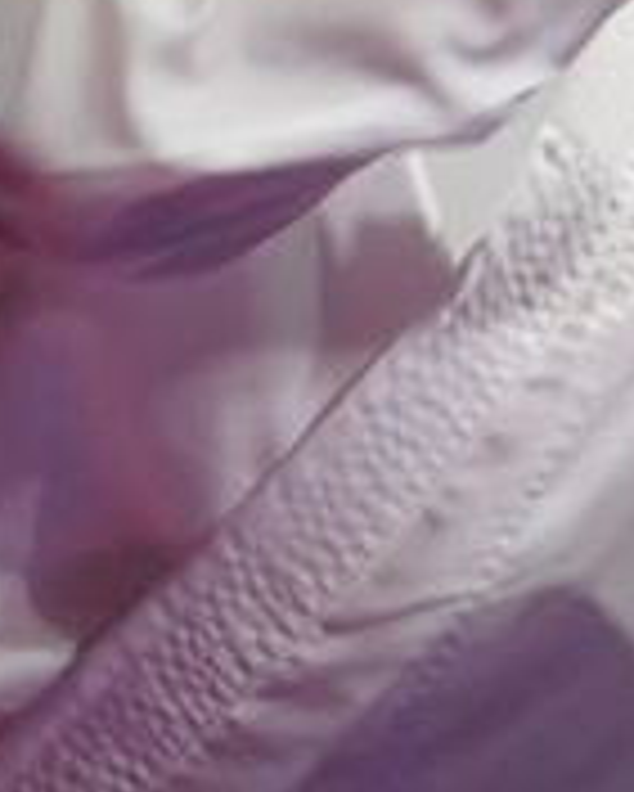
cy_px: 40
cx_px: 778
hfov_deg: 0.8
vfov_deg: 1.0
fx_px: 45041
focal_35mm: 1922
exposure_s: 1/1000
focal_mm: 200
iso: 2000
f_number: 2.8
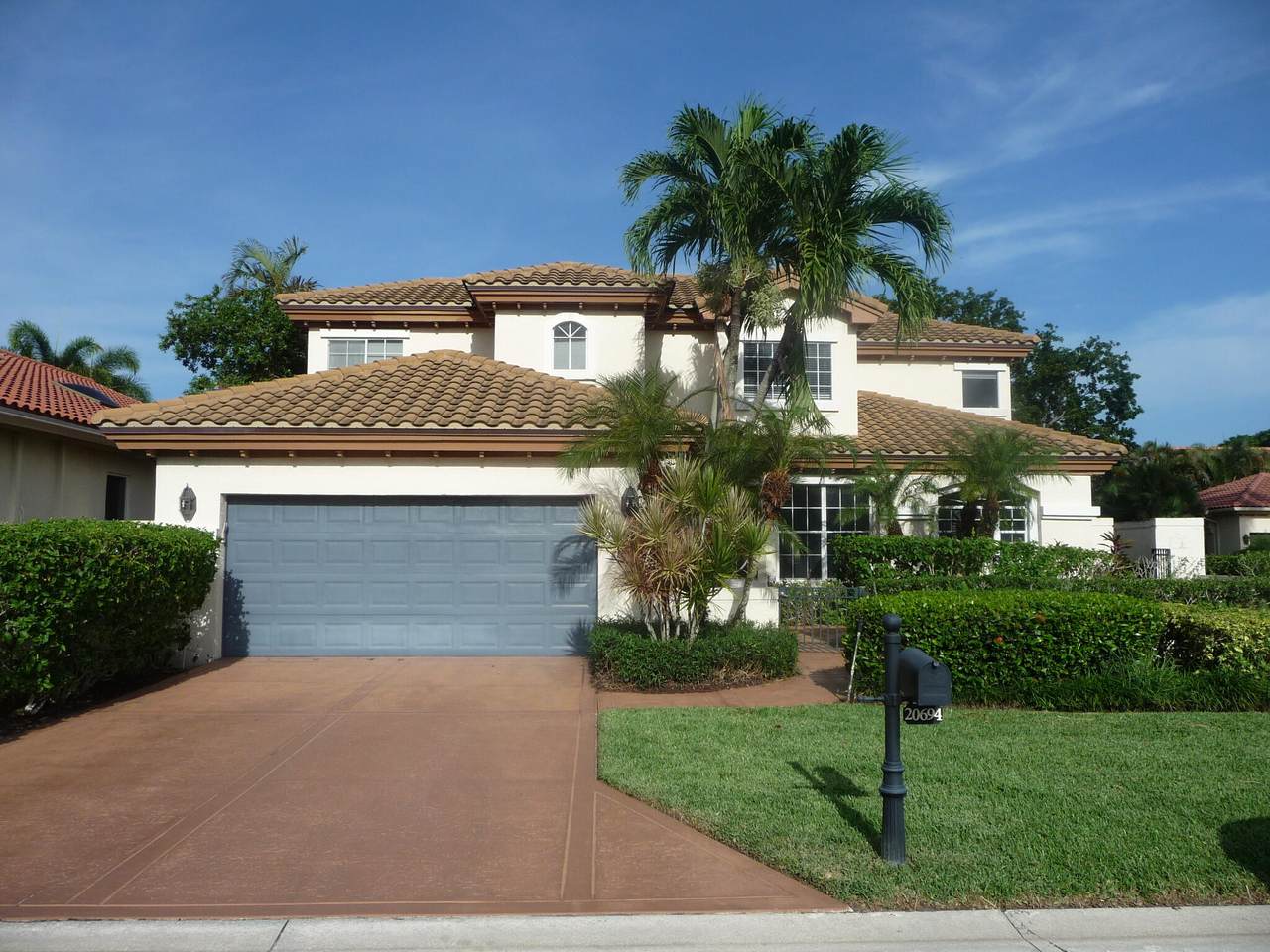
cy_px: 476
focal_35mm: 28
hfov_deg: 63.4
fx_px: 1027
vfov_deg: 49.7
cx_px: 635
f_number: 8
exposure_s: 1/320
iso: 100
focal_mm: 4.7
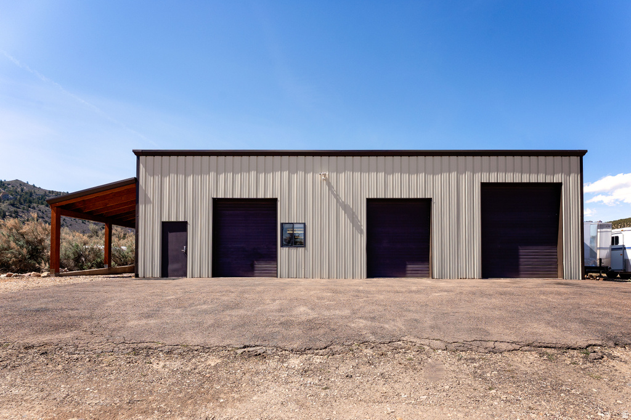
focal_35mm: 14
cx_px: 316
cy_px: 210
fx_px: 245
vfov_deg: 81.2
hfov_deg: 104.3
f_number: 8
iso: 400
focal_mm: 14
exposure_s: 1/1000
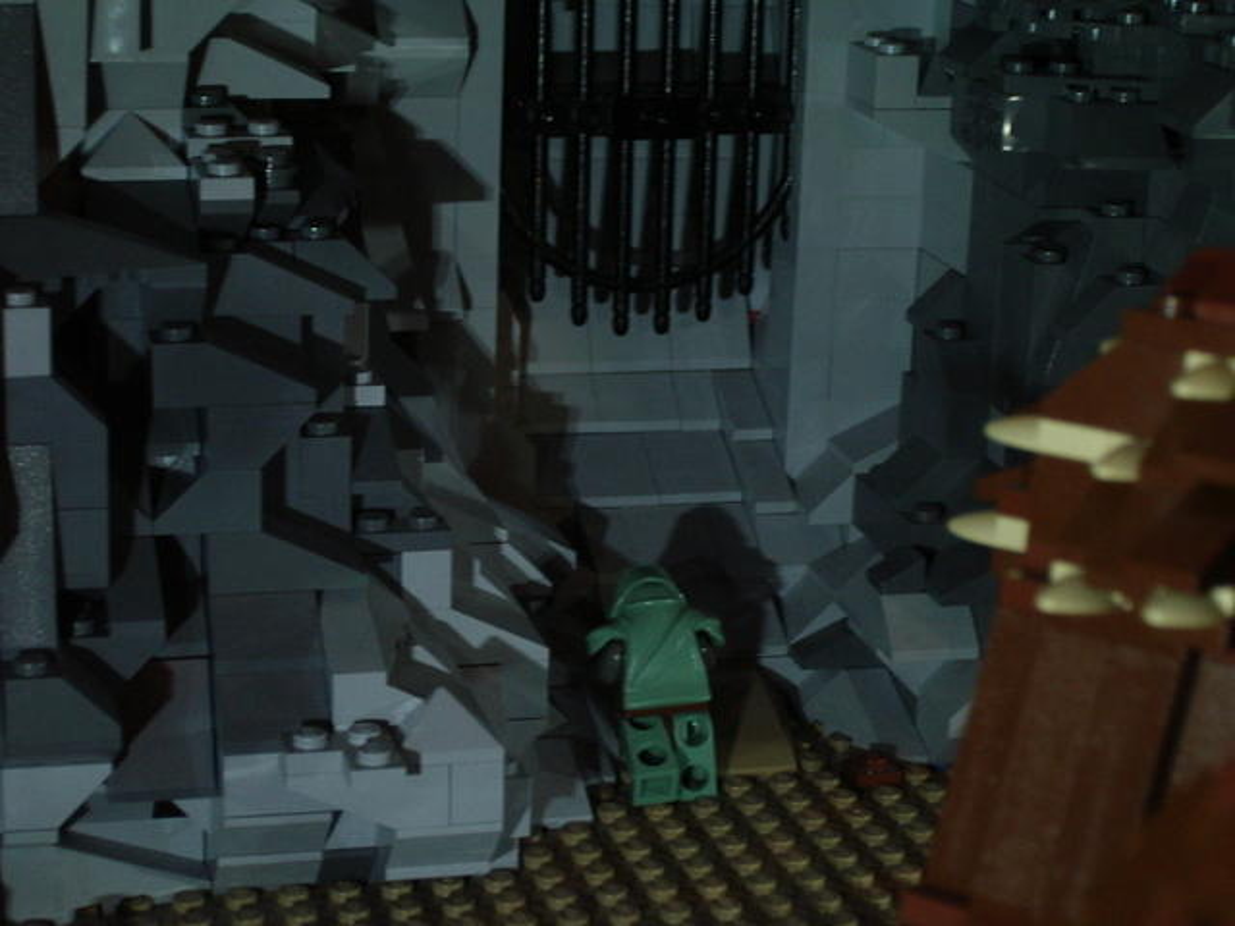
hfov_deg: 22.3
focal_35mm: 88
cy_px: 463
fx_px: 3140
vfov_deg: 16.8
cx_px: 618
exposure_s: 1/4
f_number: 4.2
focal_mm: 13.3
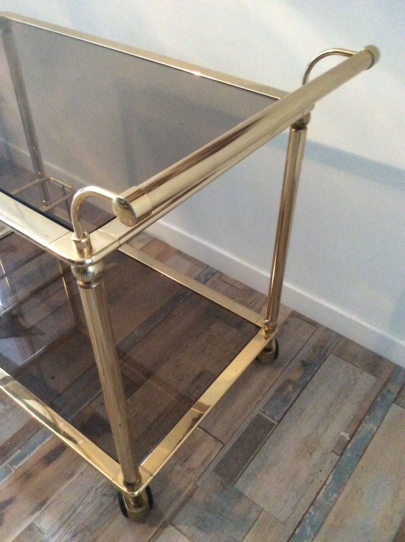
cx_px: 202
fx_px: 501
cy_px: 271
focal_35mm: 32
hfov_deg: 44.1
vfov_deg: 56.9
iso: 500
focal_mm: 3.3
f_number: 2.4
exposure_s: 1/17
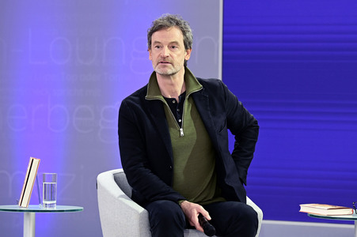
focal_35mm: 125
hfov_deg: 16.4
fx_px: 1239
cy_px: 118
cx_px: 178
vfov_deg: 11.0
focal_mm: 125
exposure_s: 1/320
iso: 640
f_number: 3.5
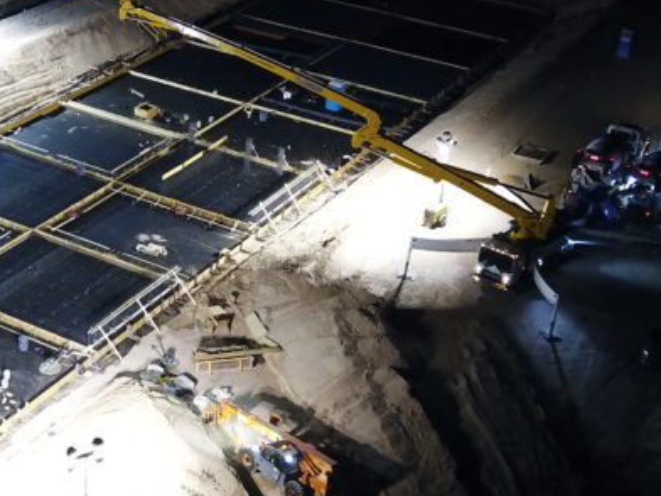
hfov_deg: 28.0
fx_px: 1298
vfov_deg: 21.6
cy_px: 280
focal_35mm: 68
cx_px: 132
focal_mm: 4.73
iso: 491
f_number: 2.2
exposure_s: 1/12.5
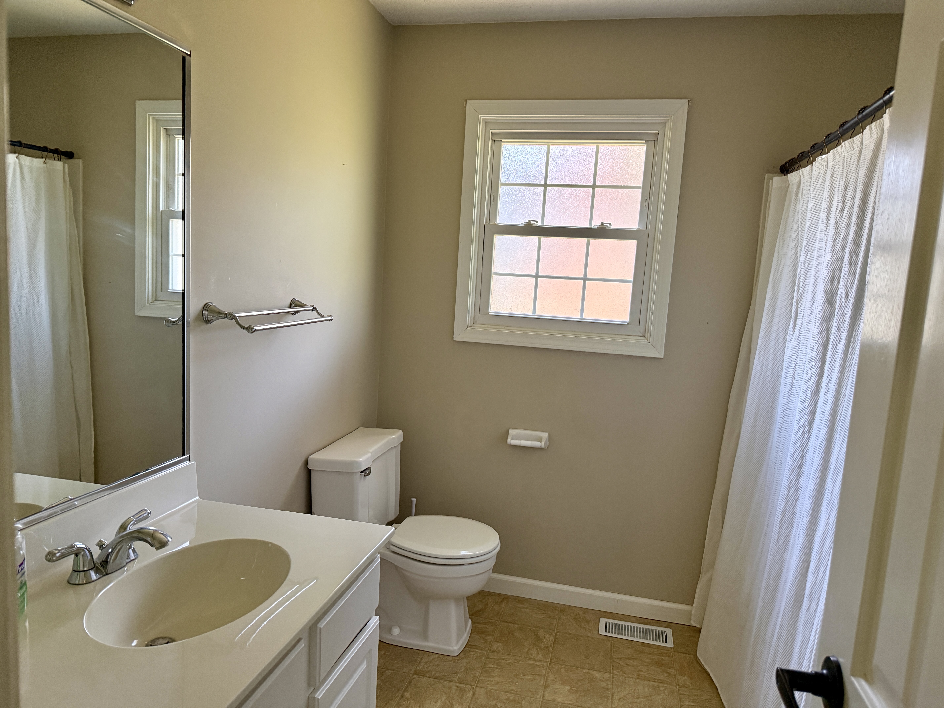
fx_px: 654
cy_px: 354
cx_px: 472
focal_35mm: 24
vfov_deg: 56.8
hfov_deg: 71.6
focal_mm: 6.76
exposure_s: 1/60
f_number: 1.78
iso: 400
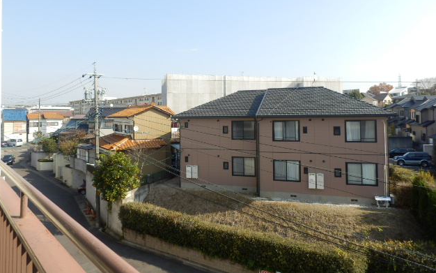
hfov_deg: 70.4
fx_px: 309
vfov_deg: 47.3
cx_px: 216
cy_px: 110
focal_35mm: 26
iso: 80
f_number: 3
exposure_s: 1/500
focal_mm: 4.2
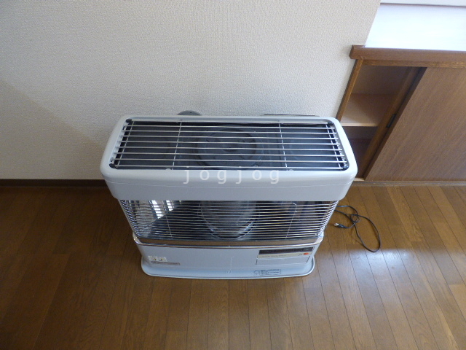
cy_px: 175
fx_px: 269
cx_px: 233
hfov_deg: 81.7
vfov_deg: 66.0
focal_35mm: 20
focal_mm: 3.58
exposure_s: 1/60
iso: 250
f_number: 2.8
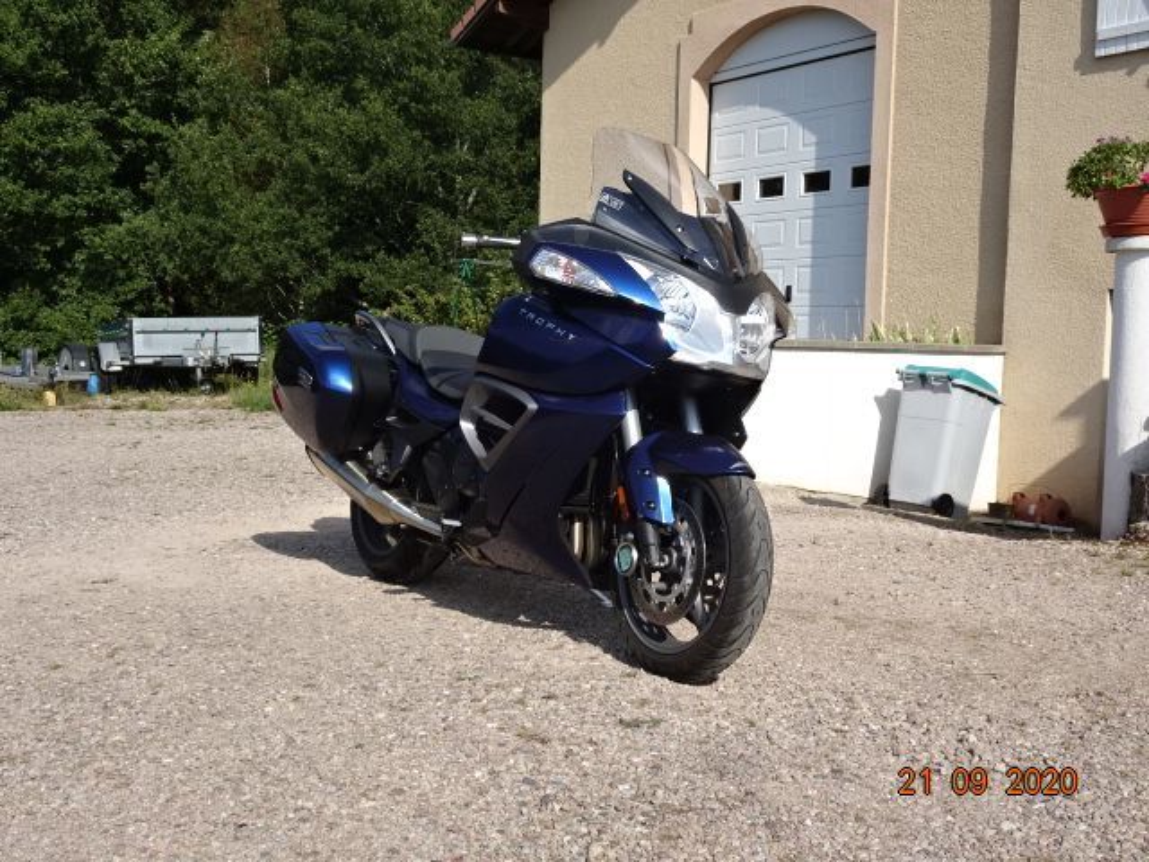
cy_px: 431
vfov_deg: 38.7
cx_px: 574
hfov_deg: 50.1
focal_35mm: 37
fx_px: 1228
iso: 80
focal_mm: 6.37
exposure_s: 1/640
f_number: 4
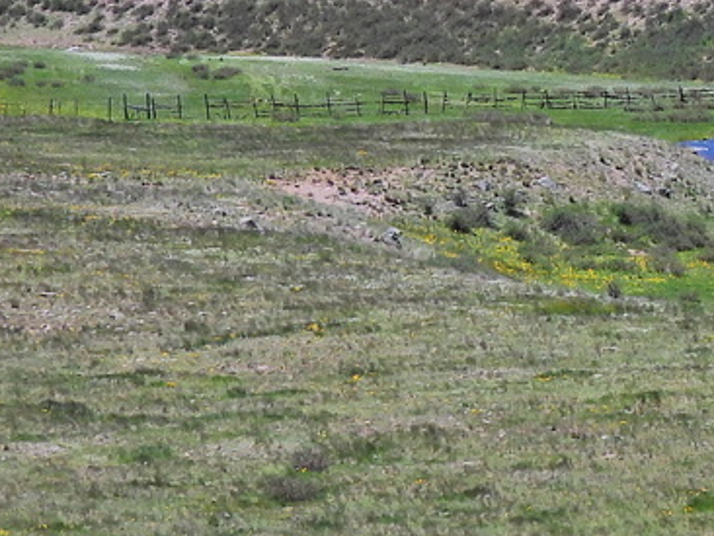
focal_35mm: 297
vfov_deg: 5.0
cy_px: -168
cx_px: 1003
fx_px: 6130
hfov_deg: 6.6
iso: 100
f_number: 4
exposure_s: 1/1000
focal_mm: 15.2
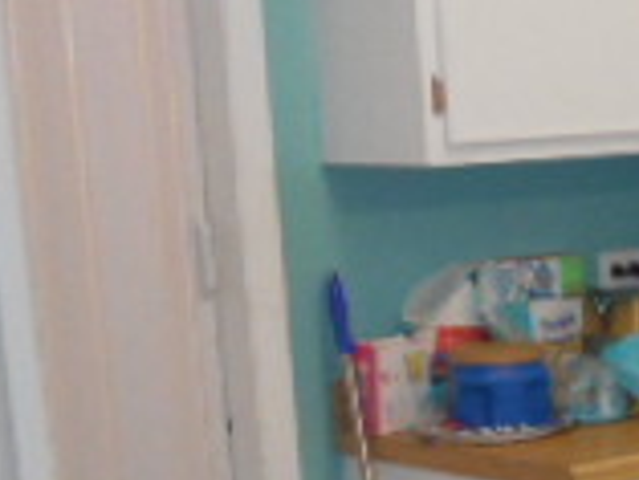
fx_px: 2180
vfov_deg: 12.5
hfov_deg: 15.0
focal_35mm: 118
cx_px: 1050
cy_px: 452
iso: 280
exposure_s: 1/25
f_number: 4
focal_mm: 5.2
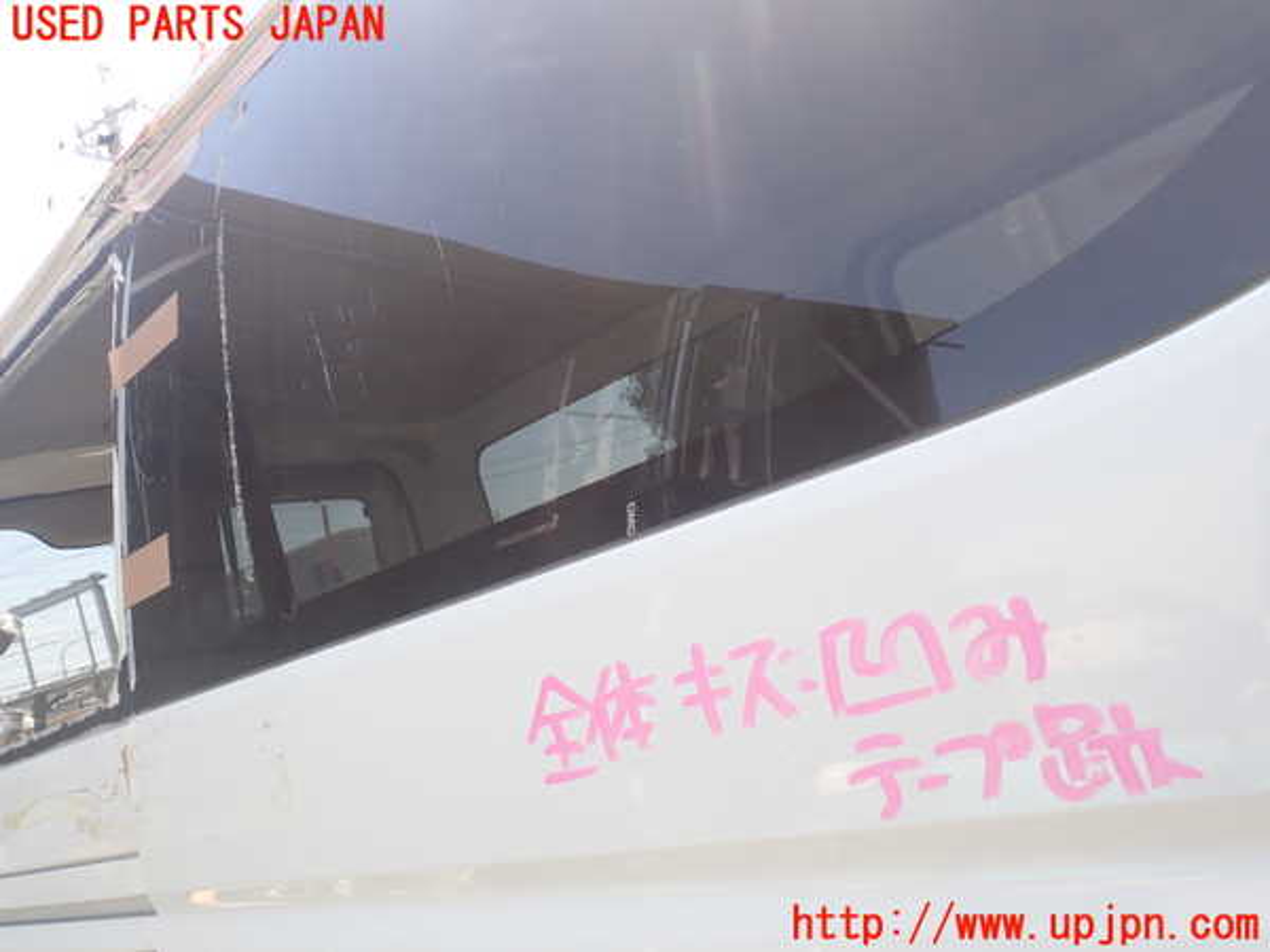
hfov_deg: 60.0
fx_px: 1101
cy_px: 476
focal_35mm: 30
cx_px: 635
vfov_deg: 46.8
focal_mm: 5.4
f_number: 3.2
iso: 100
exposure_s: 1/200
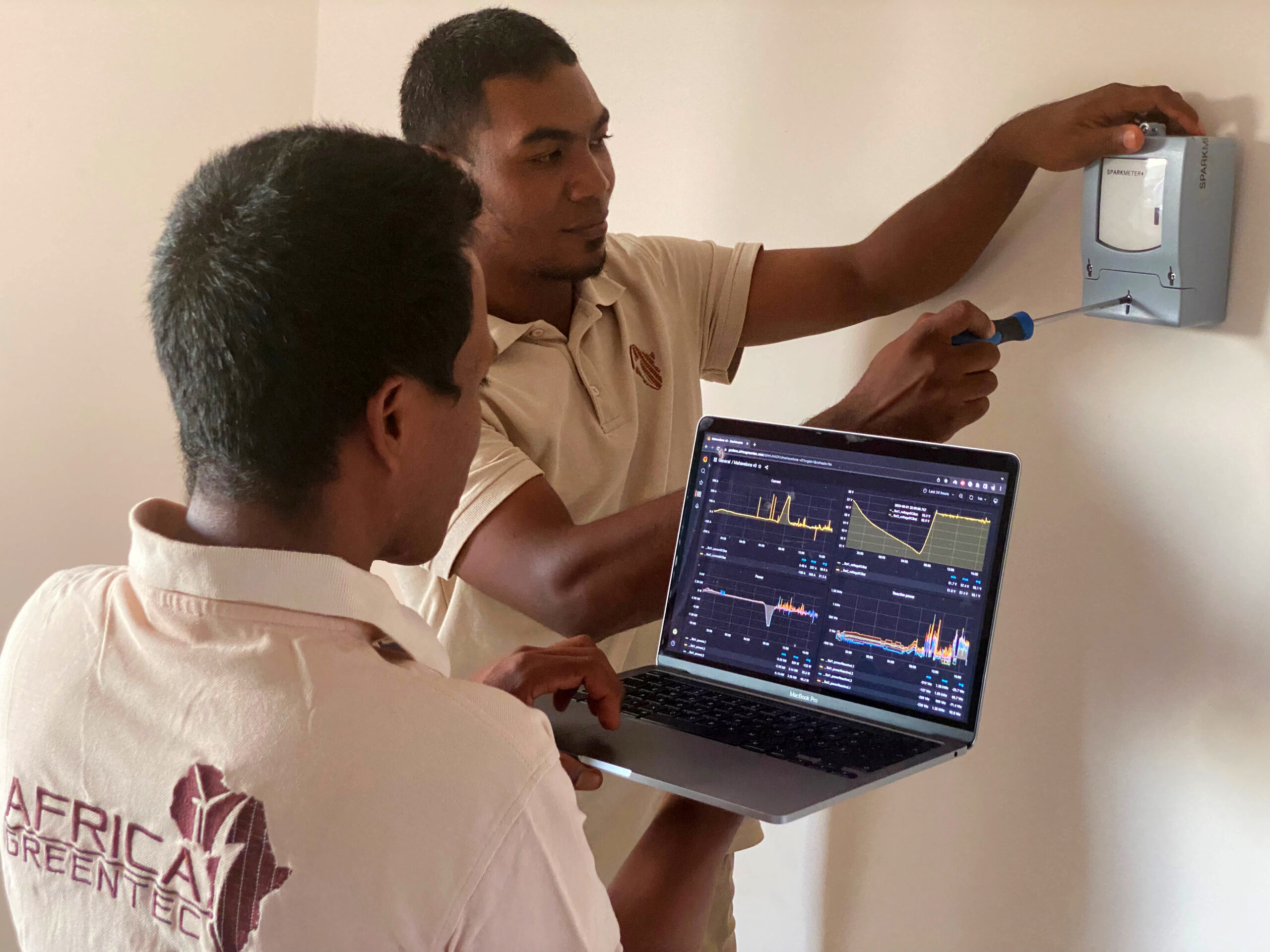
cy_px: 476
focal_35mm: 52
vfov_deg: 28.0
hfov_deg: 36.8
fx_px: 1908
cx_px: 635
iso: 500
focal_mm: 6
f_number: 2
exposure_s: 1/60
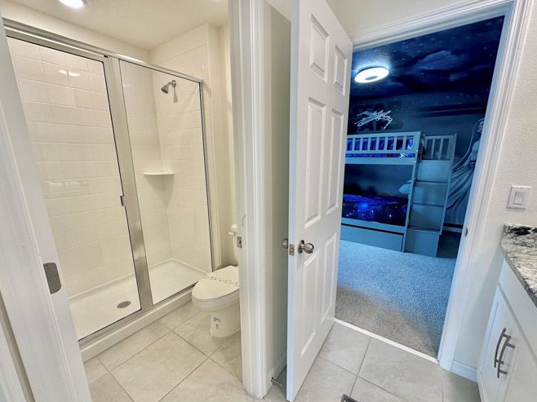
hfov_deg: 98.2
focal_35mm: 15
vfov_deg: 81.7
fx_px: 233
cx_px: 273
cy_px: 209
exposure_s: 1/120
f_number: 2.2
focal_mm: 2.22
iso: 125
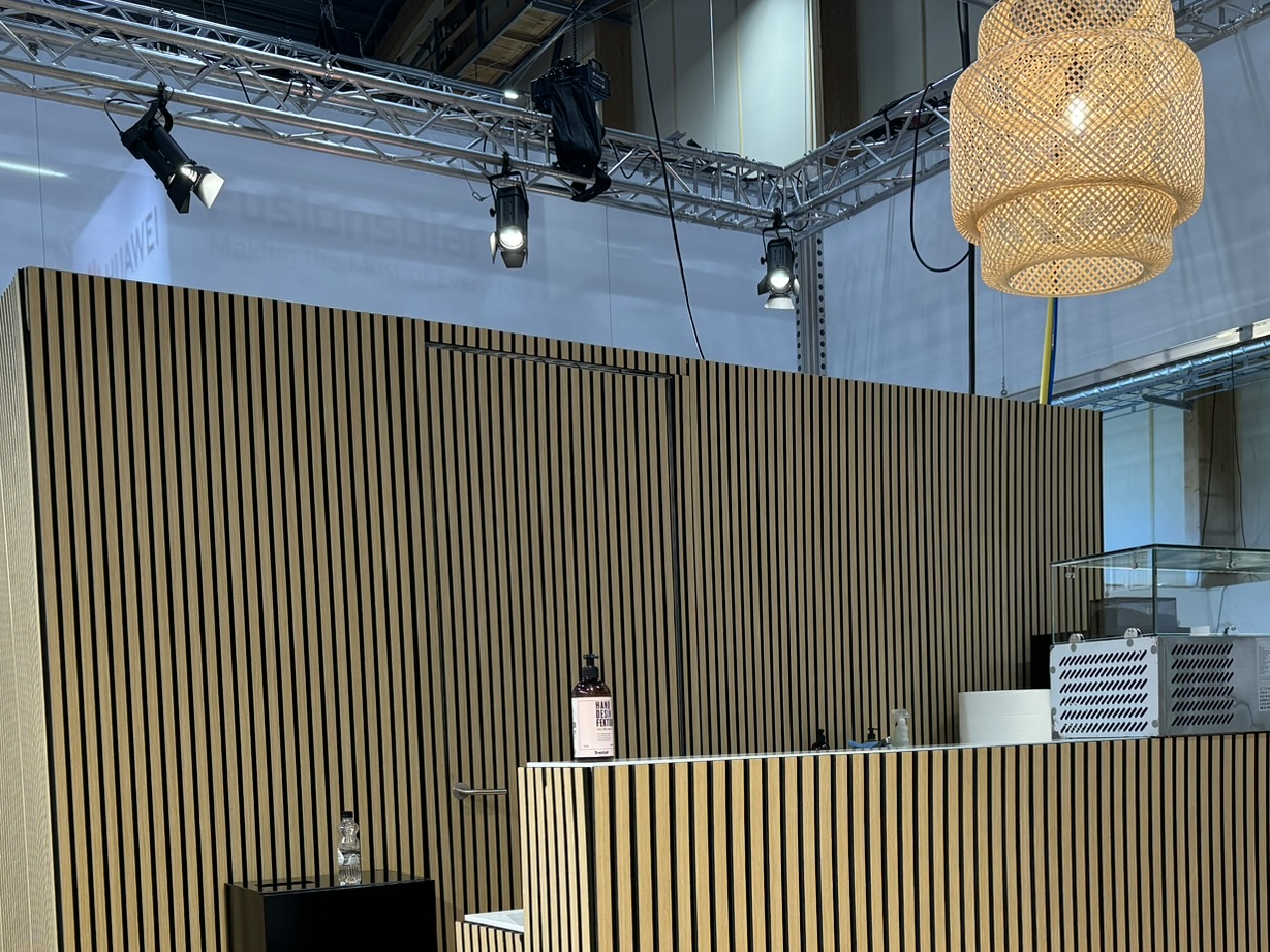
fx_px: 1468
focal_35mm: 40
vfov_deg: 34.6
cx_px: 783
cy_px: 790
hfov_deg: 46.4
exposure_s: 1/102
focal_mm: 6.86
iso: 125
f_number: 1.78
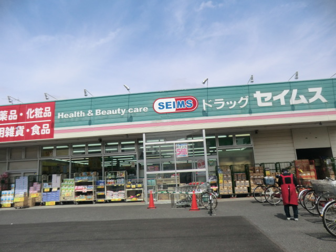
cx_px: 168
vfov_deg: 56.8
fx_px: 233
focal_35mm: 24
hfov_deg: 71.6
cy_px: 126
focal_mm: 4.3
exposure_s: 1/320
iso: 80
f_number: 7.5
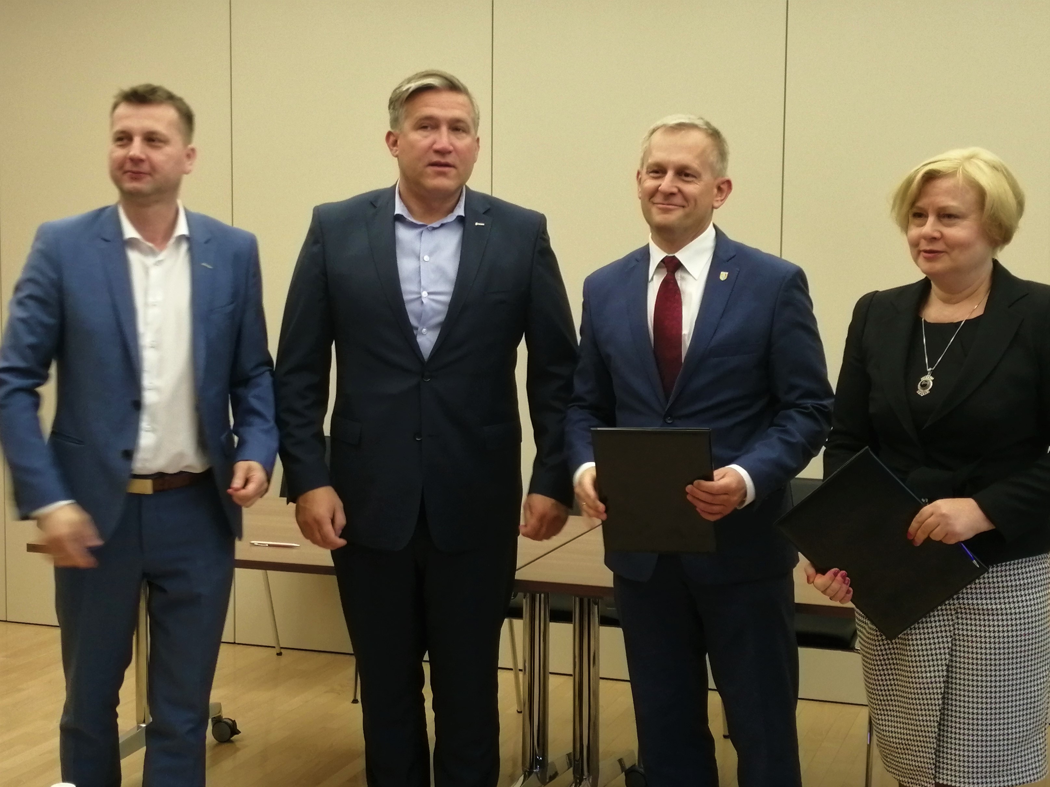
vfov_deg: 37.7
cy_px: 394
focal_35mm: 38
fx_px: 1153
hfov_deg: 49.0
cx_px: 525
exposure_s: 1/50
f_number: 1.8
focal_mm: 3.62
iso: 80
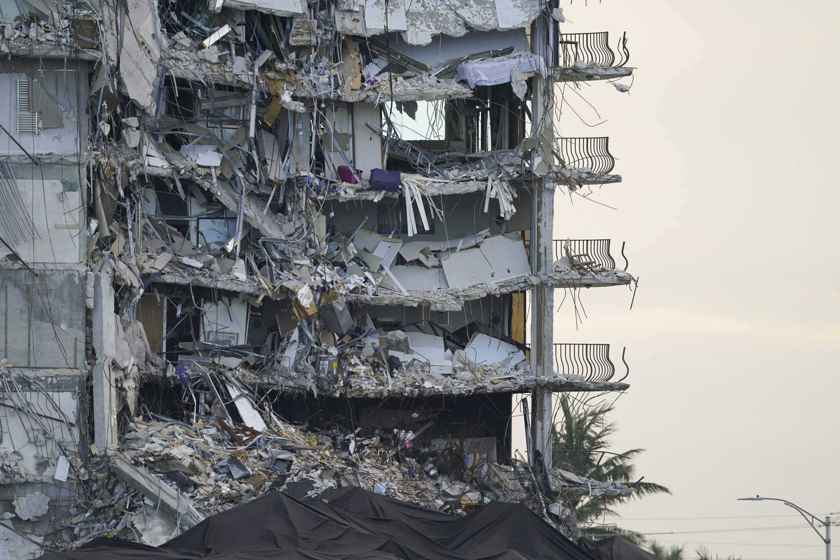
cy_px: 280
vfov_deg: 2.3
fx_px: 14000
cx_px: 420
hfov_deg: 3.4
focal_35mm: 600
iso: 1000
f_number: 4.5
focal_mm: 600
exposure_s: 1/1250
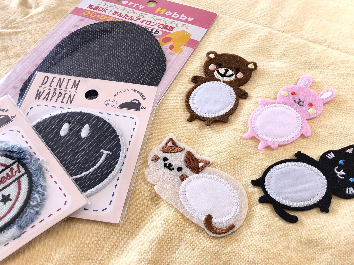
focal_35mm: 41
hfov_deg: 45.8
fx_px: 419
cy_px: 132
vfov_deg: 35.1
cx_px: 177
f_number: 1.8
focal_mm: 3.99
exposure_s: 1/20
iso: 40
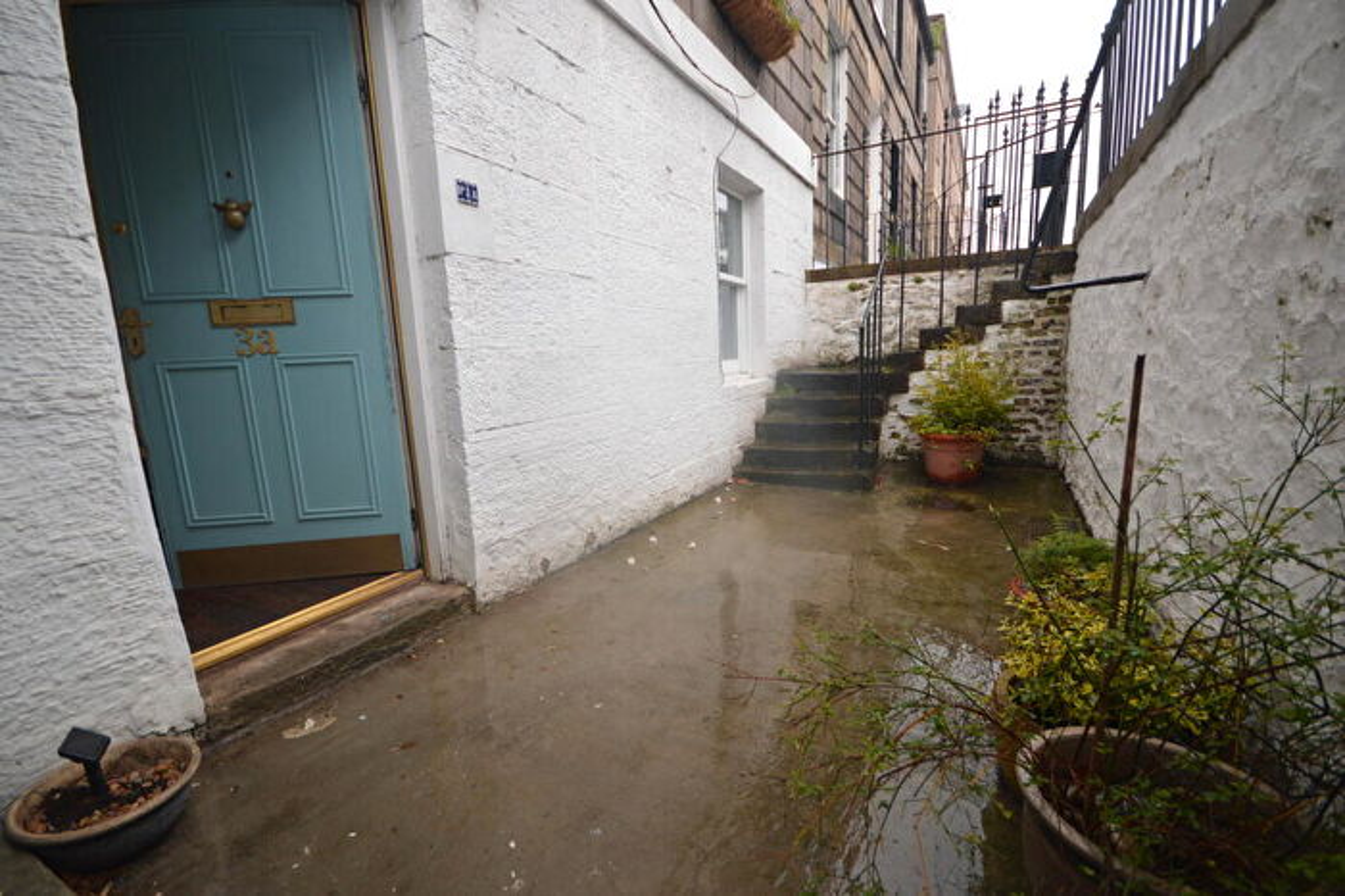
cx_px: 672
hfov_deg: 100.4
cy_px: 448
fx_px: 560
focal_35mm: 15
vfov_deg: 77.3
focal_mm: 10
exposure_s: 1/125
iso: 360
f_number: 5.6
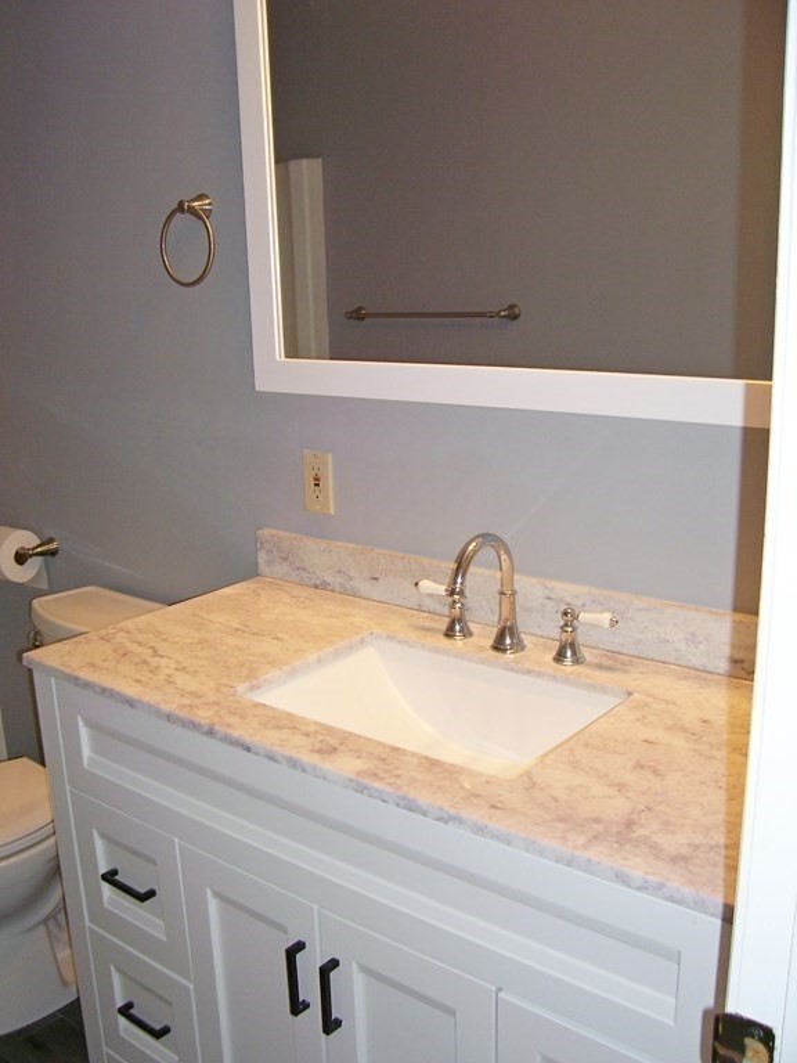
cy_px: 532
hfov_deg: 41.8
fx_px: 1044
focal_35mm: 34
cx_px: 398
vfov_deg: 54.0
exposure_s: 1/60
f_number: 2.7
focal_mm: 5.6
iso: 80
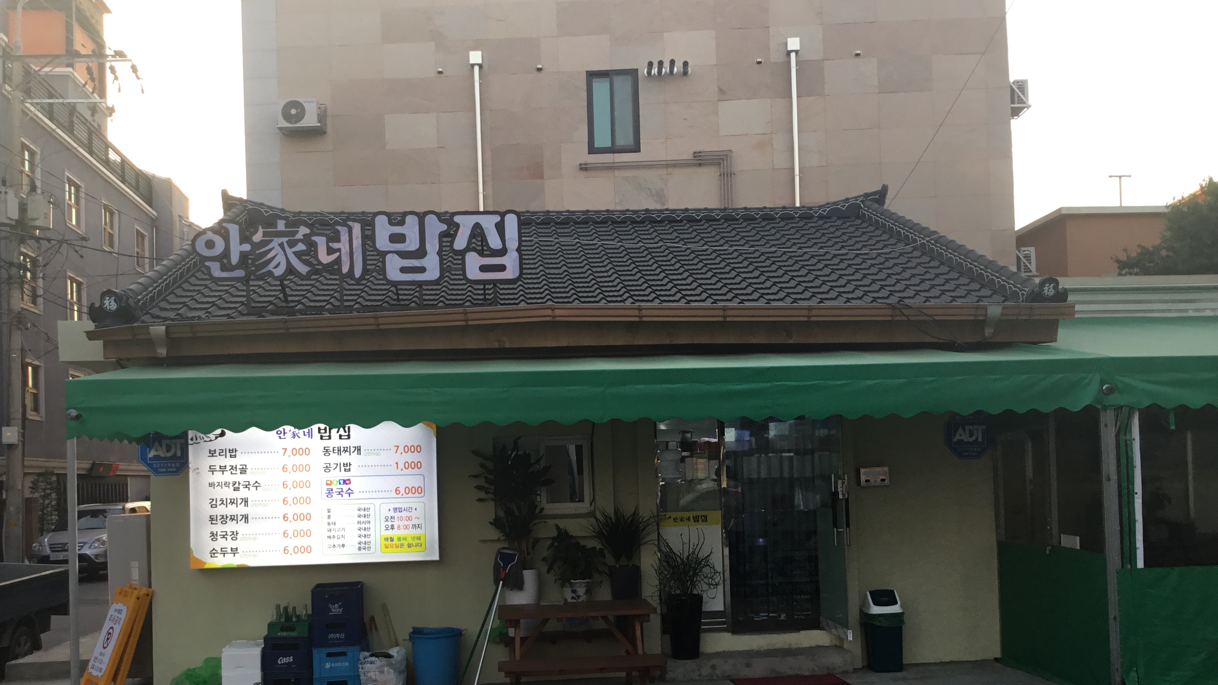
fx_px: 1098
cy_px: 455
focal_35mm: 34
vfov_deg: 34.3
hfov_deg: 58.0
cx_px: 607
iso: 40
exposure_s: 1/120
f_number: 2.4
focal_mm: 3.3
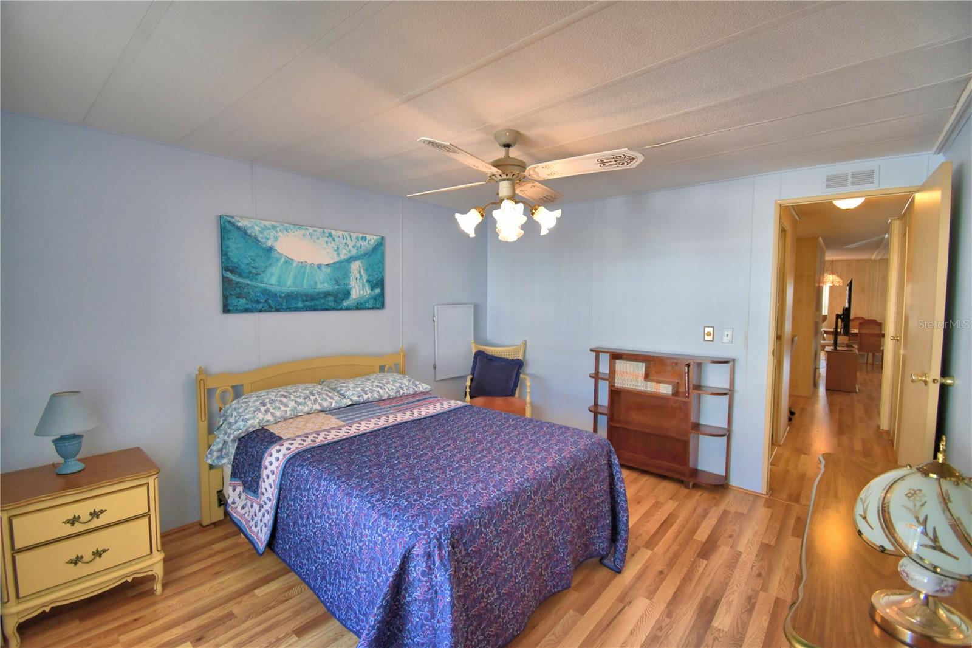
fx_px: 405
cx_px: 486
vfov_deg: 77.3
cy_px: 324
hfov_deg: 100.4
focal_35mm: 15
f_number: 4.5
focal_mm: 10
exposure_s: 1/80
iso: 400
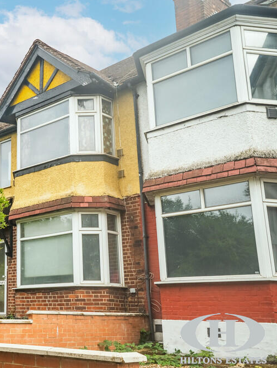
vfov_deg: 40.4
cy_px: 184
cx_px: -2
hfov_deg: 28.9
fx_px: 501
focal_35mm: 47
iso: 500
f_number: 8
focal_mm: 32
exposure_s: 1/4000
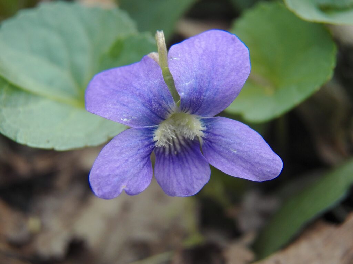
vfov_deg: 17.4
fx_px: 867
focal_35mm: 85
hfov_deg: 23.0
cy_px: 132
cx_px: 176
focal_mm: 15.2
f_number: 3.6
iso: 125
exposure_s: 1/200
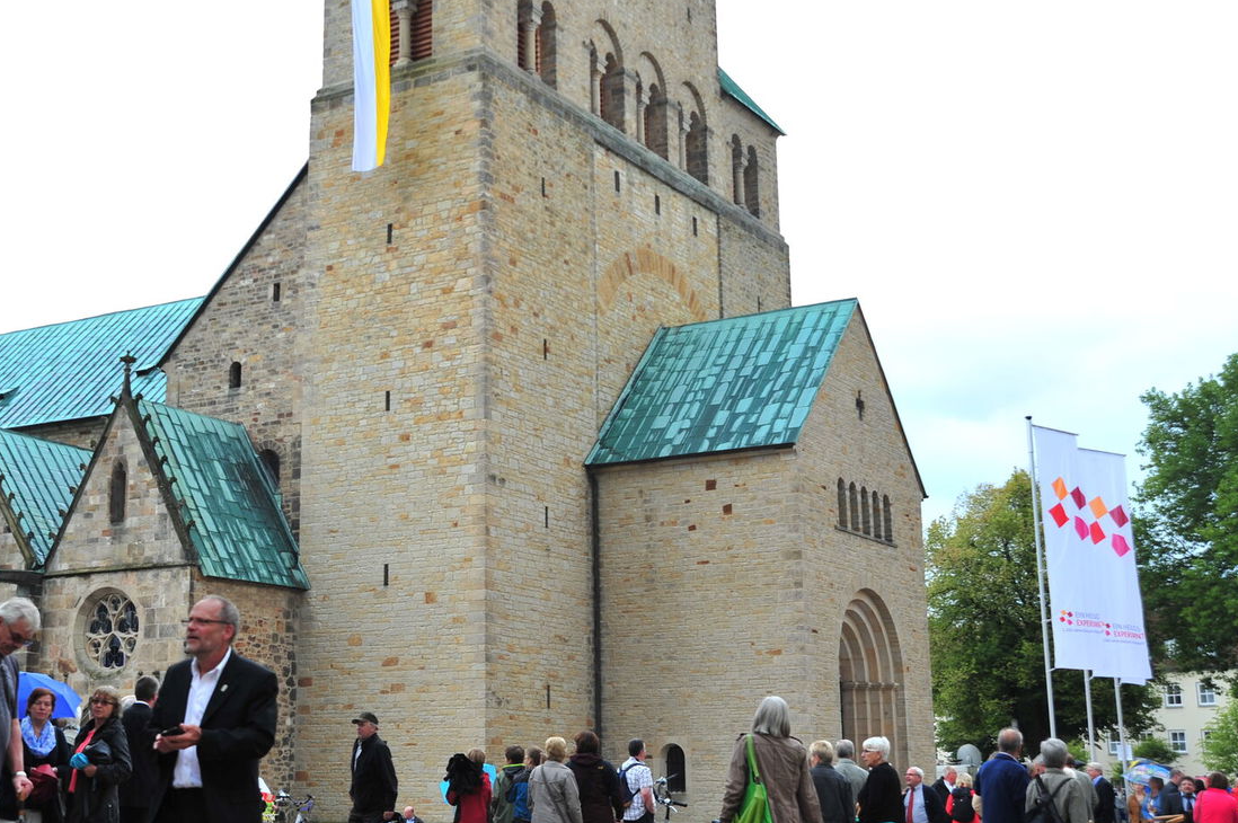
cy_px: 342
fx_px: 1752
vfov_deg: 26.4
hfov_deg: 38.6
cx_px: 456
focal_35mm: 51
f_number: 5
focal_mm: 35
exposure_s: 1/160
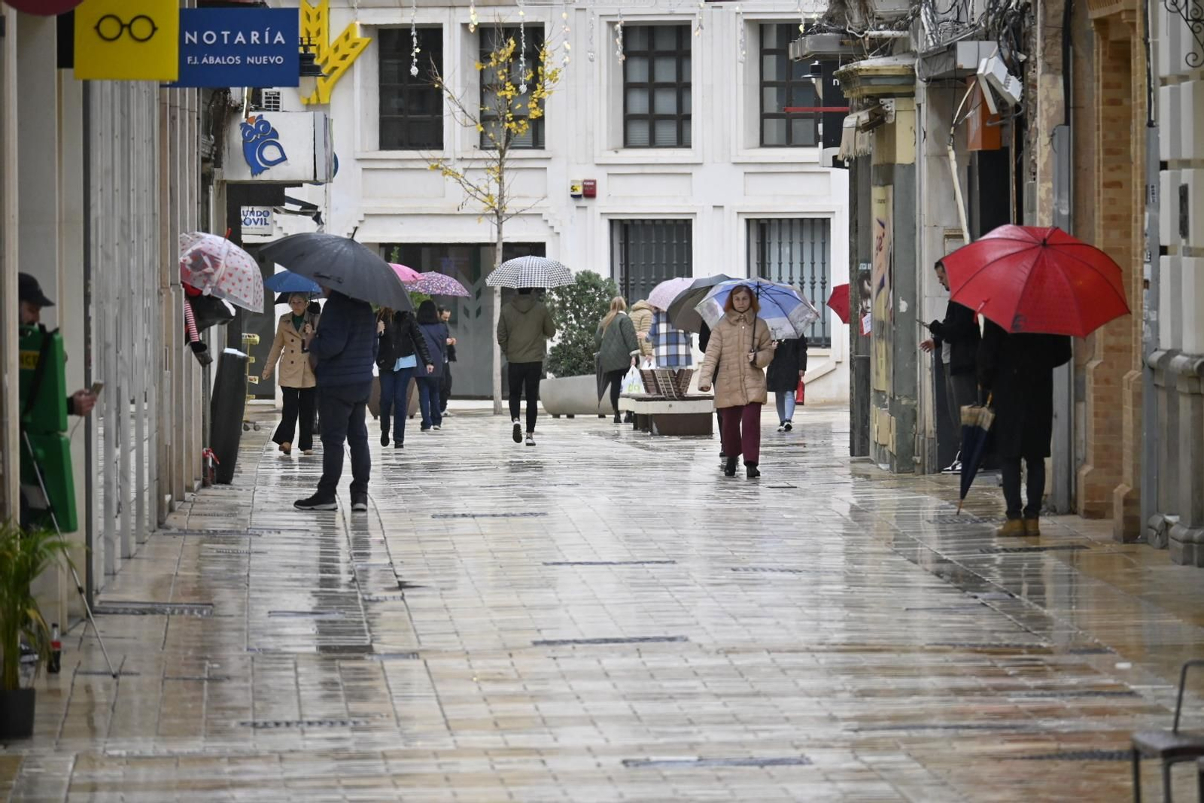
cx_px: 602
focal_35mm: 375
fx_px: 12542
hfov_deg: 5.5
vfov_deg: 3.7
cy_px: 402
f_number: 6.3
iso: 800
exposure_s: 1/250
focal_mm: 250
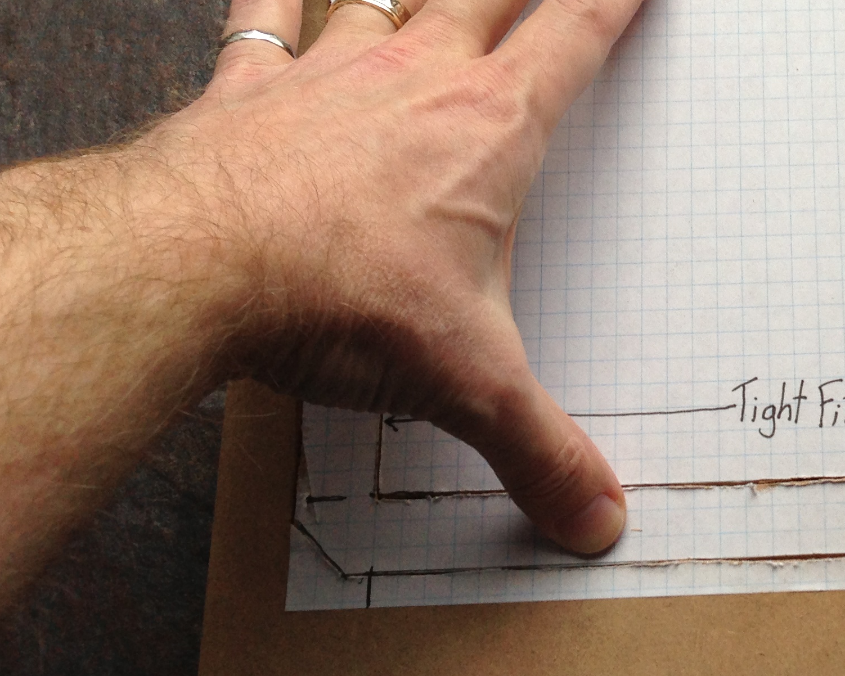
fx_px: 1751
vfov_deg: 21.8
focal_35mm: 70
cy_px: 243
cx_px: 871
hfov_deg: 25.6
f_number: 2.4
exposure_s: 1/60
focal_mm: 4.13
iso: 64
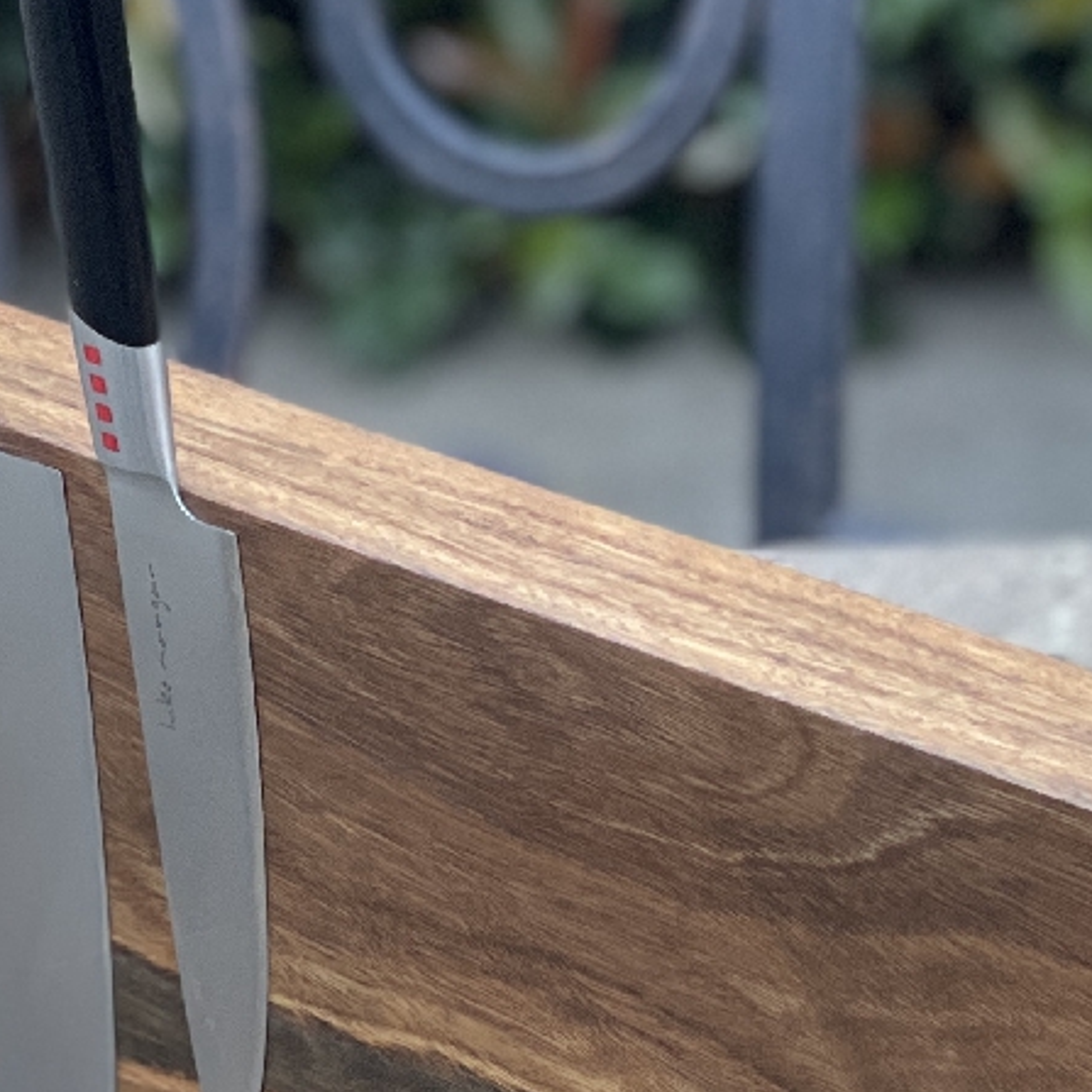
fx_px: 7281
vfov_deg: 8.5
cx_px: 966
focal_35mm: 204
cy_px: 1016
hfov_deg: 8.5
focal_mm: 7.5
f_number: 2.2
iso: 160
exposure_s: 1/121
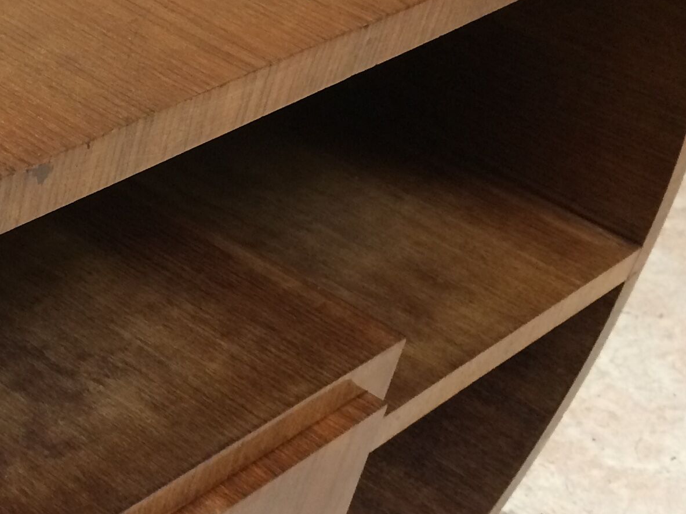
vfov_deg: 18.3
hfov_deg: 22.9
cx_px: -74
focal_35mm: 80
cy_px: 391
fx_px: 1585
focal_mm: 4.15
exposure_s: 1/33
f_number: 2.2
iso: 160
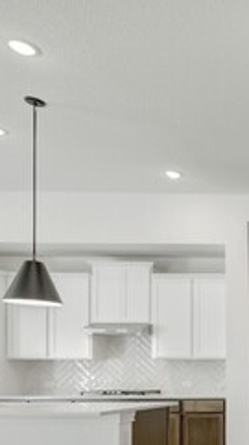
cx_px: 433
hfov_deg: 21.5
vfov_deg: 47.9
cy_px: 374
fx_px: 459
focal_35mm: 39
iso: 100
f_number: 9
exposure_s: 1/2
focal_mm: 14
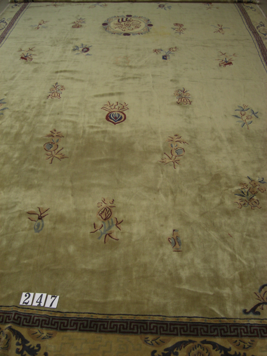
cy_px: 178
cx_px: 134
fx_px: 391
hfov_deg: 37.7
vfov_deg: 49.0
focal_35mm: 38
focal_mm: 7.9
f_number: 2.8
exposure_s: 1/40
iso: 200
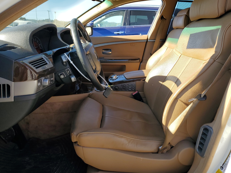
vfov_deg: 53.1
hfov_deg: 67.3
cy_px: 86
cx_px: 116
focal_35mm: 26
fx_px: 174
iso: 50
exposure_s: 1/769
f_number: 1.5
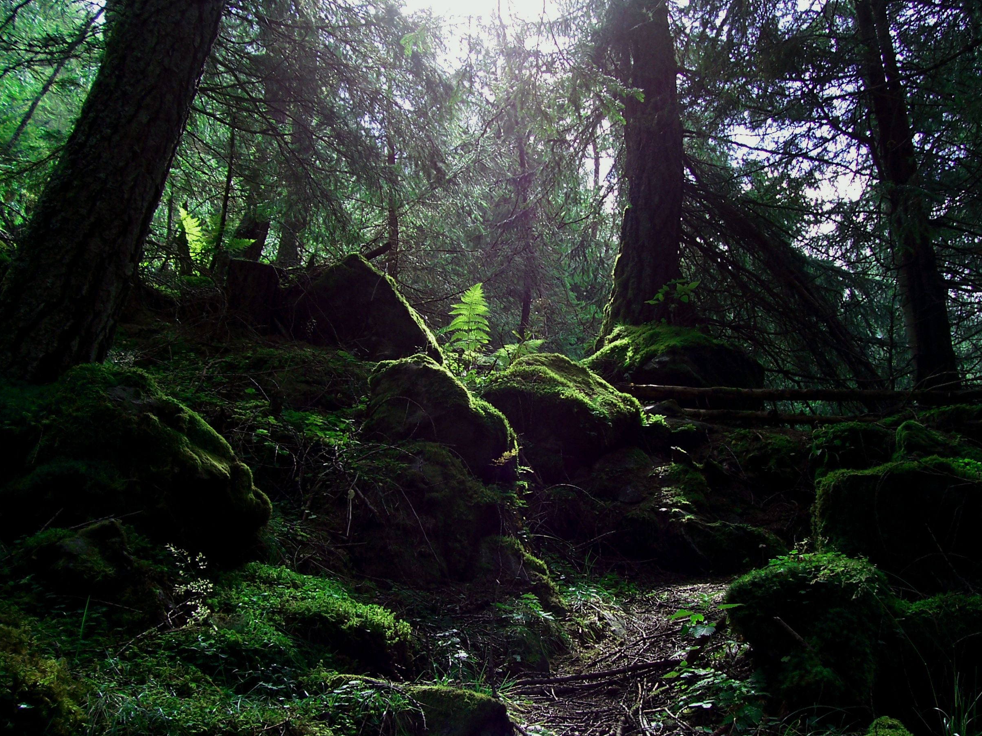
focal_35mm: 36
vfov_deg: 39.6
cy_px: 361
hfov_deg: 51.4
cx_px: 495
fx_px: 1021
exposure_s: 1/60
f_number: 2.7
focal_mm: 5.6
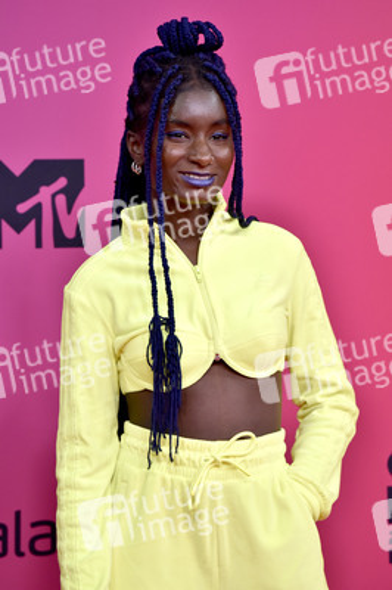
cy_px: 295
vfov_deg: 10.3
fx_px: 3272
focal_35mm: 200
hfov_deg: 6.9
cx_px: 196
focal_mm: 200
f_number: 5.6
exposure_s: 1/200
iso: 2000
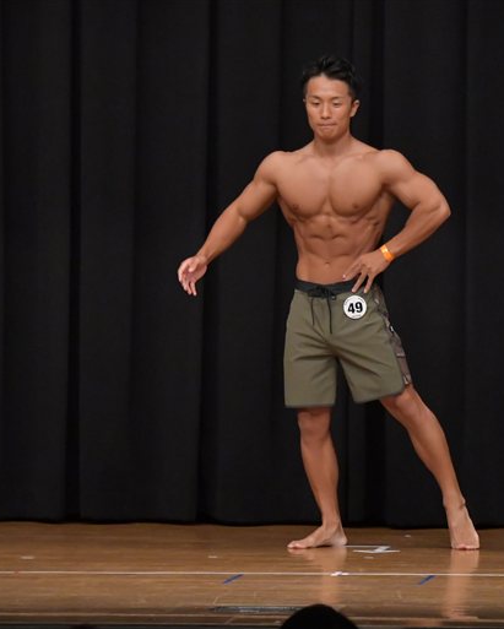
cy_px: 315
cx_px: 366
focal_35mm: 340
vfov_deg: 5.7
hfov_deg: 4.6
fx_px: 6334
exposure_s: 1/400
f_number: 5.6
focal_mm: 160
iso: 6400
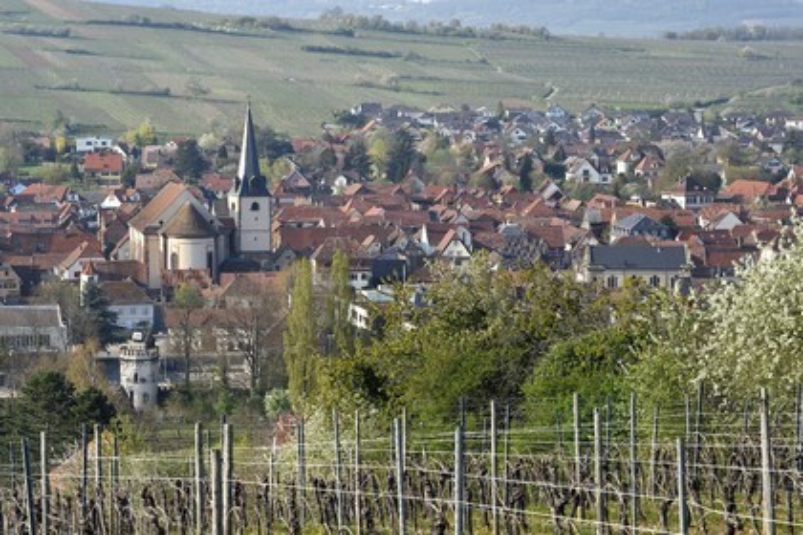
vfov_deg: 13.4
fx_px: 2275
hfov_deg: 20.0
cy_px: 268
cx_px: 402
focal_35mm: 102
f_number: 9
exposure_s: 1/320
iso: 200
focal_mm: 102
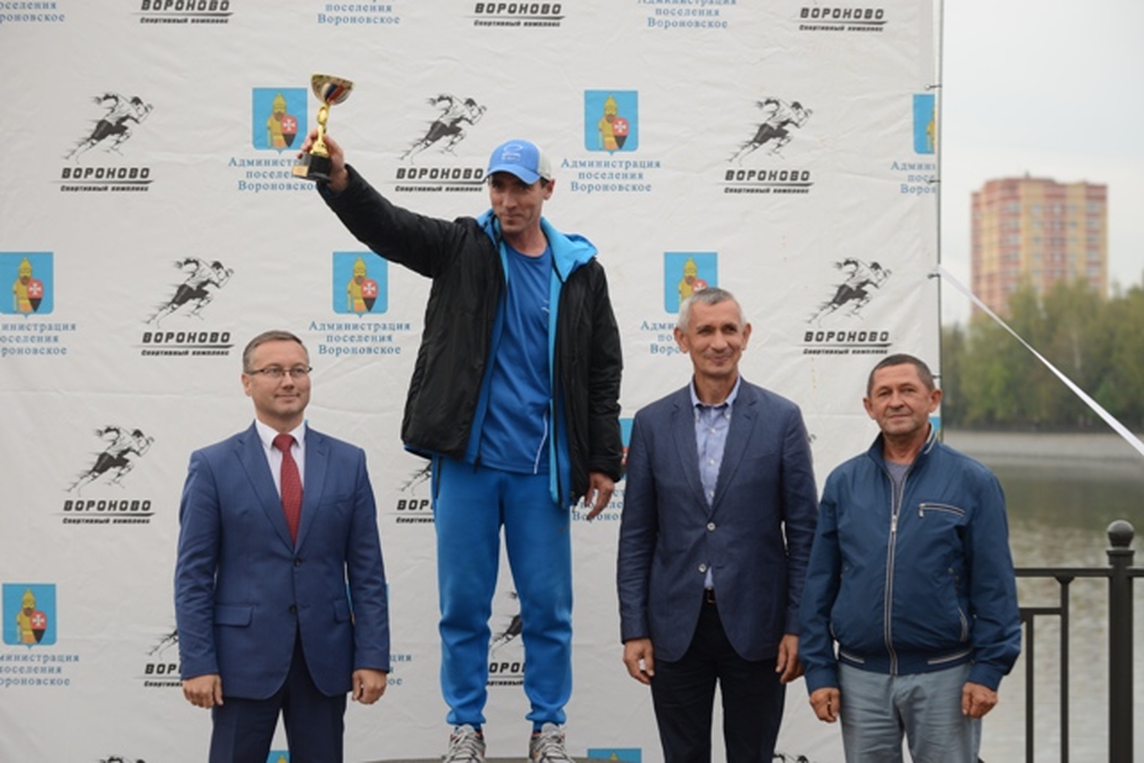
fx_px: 2860
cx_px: 572
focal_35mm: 90
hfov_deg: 22.6
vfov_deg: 15.2
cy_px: 382
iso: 100
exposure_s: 1/160
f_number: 4
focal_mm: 90
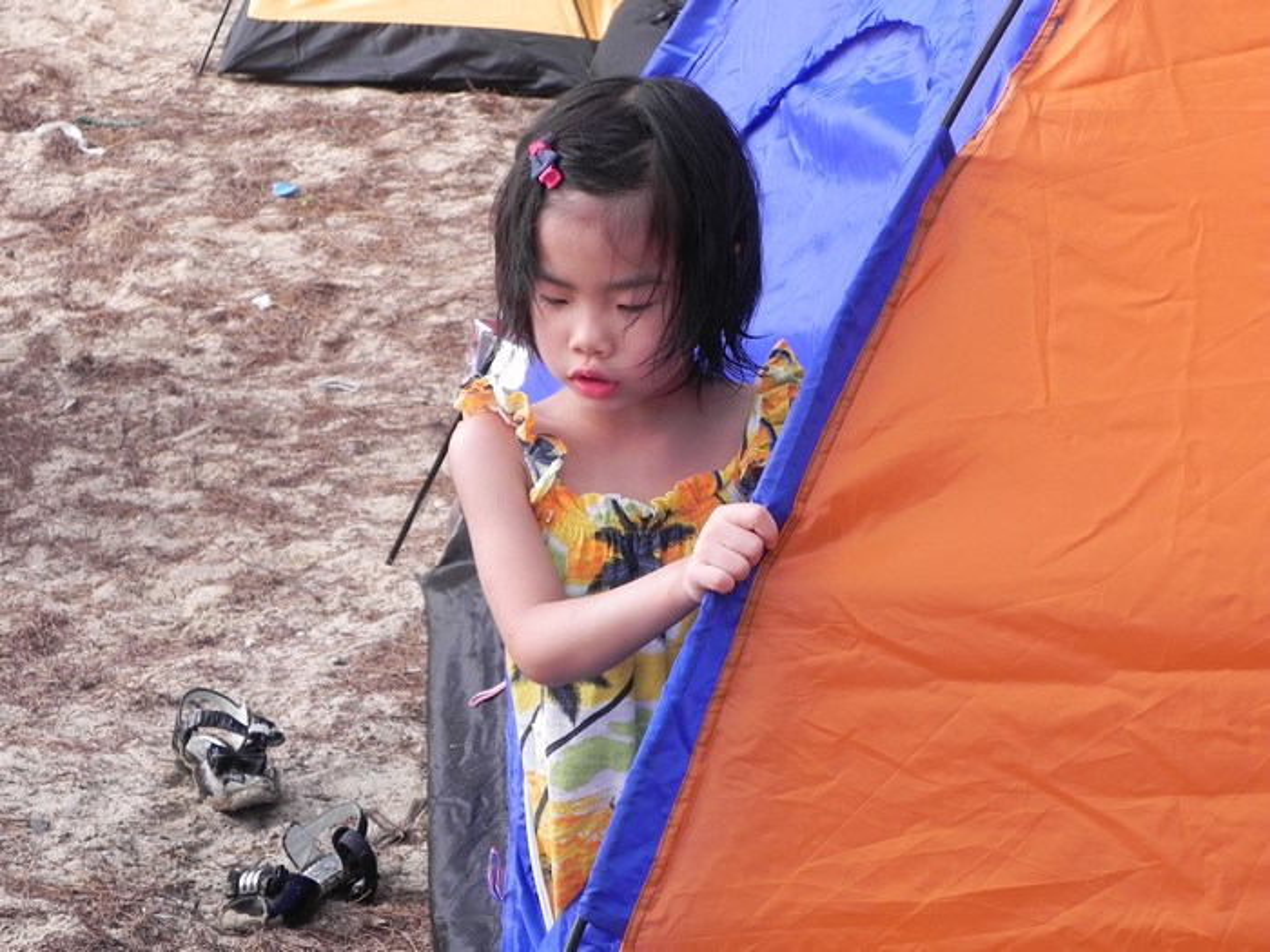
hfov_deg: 18.7
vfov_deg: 14.1
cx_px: 635
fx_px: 3852
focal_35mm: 105
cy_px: 476
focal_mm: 18.8
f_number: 4
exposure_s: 1/130
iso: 160
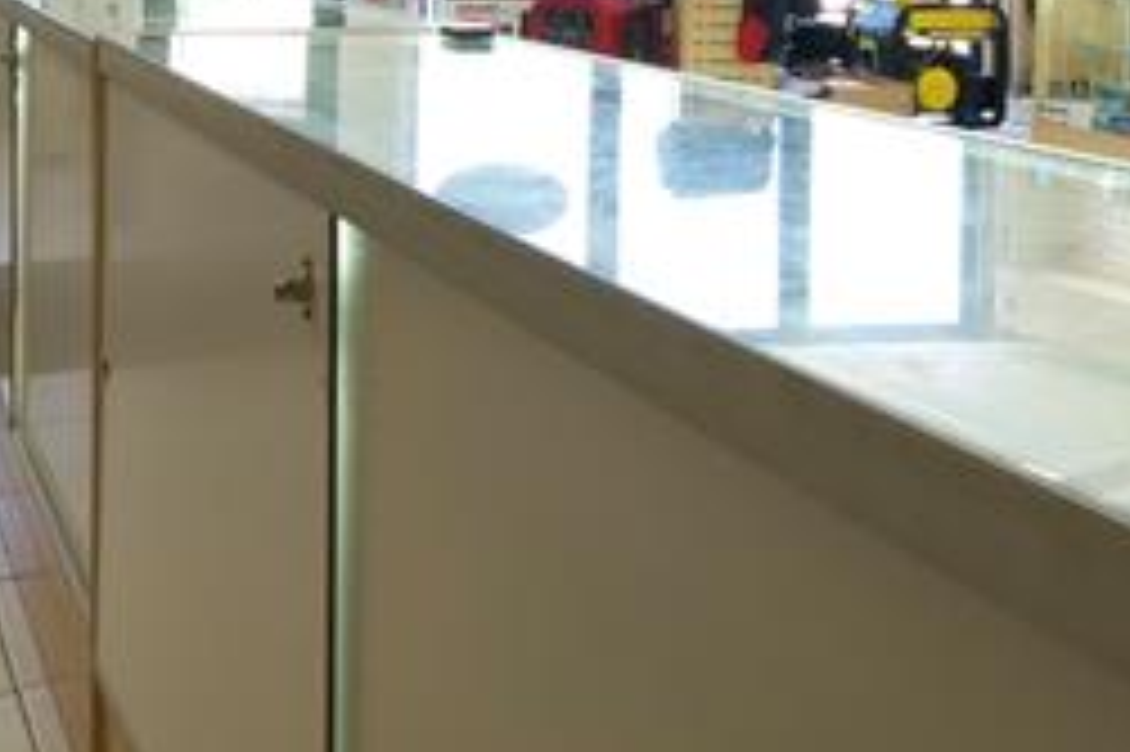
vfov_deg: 24.3
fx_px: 1600
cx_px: 707
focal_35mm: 51
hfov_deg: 38.7
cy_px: -124
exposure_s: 1/30
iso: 400
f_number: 8
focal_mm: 16
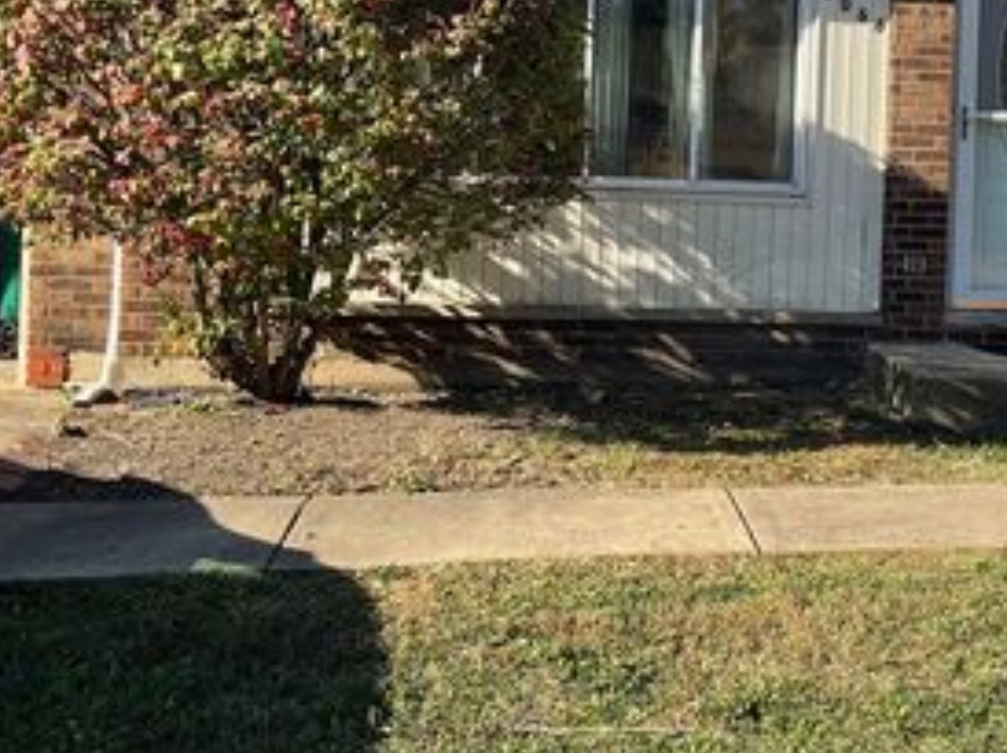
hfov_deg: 35.3
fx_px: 1540
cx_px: 768
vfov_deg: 27.0
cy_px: 160
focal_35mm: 53
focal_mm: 3
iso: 16
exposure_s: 1/944
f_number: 1.8
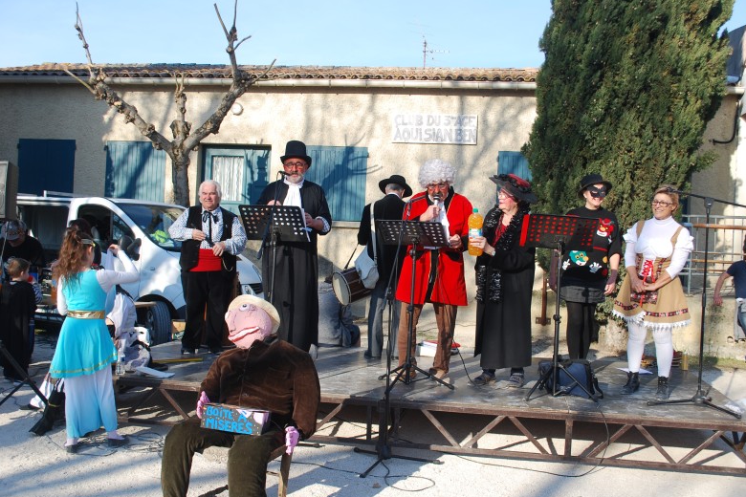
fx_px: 767
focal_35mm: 37
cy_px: 255
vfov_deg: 35.9
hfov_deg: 51.9
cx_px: 382
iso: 100
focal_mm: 24
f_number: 6.3
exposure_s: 1/160
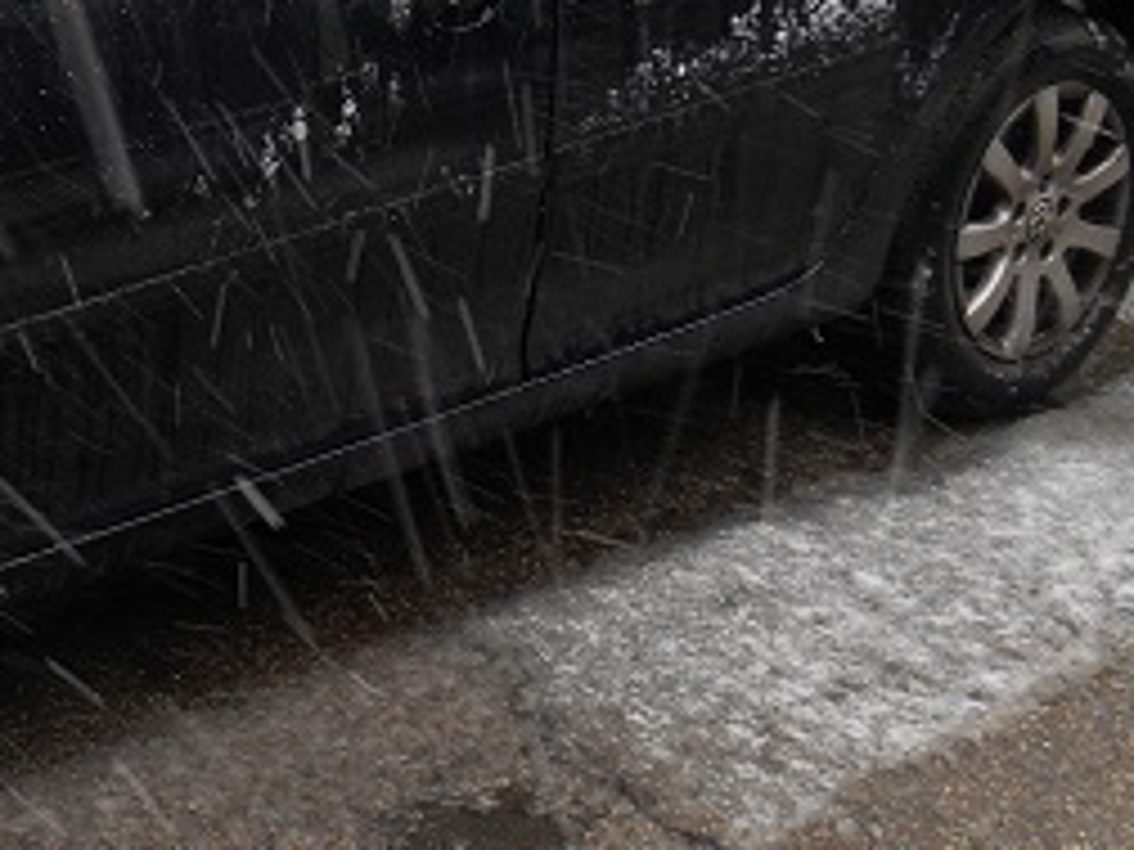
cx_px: -189
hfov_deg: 26.2
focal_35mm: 67
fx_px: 2195
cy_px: 119
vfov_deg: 21.5
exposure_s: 1/30
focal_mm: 4.7
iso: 80
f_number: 3.4
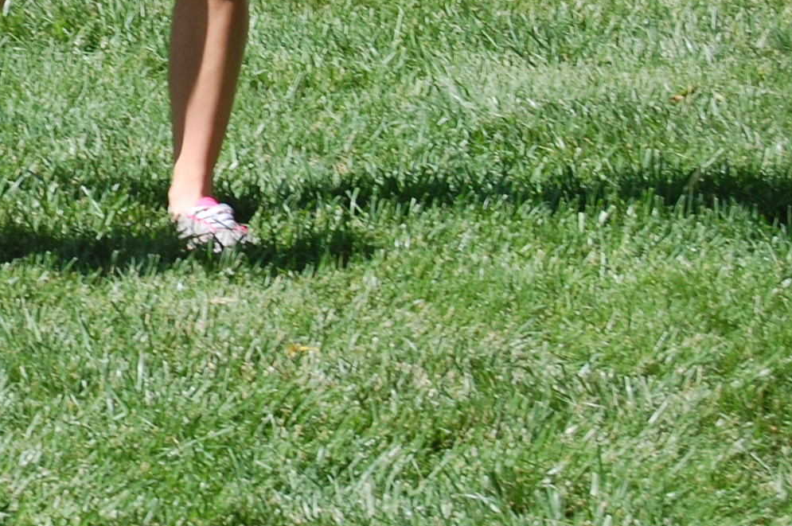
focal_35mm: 250
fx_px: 5483
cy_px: -156
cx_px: -191
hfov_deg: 8.2
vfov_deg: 5.5
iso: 200
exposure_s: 1/250
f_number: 8
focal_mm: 55
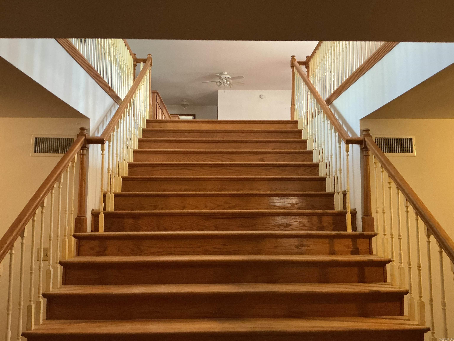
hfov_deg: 61.7
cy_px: 170
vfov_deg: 48.2
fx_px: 380
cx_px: 227
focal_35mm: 29
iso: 320
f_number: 1.8
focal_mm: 3
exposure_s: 1/30
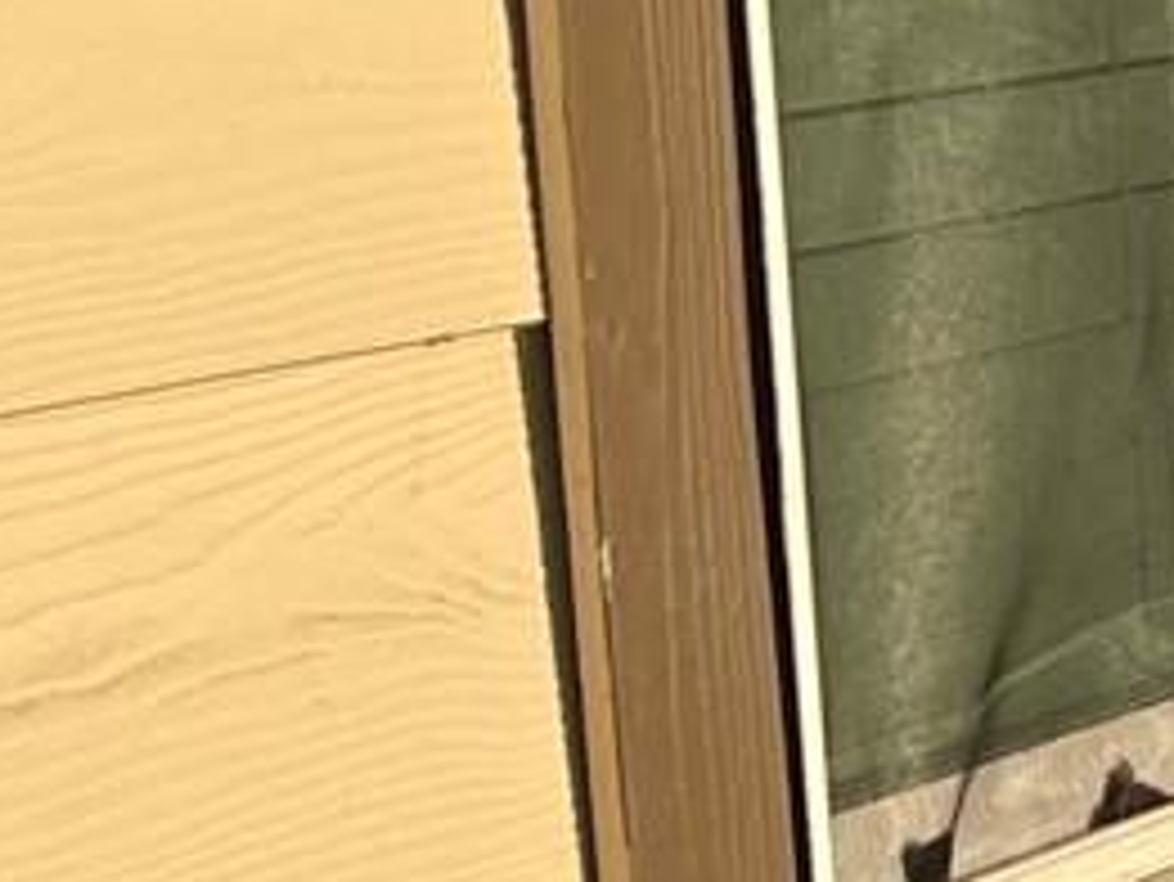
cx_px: 2856
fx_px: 6922
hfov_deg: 8.8
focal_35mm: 204
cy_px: 27
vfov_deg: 7.3
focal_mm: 5.1
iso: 50
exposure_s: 1/3311
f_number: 1.6
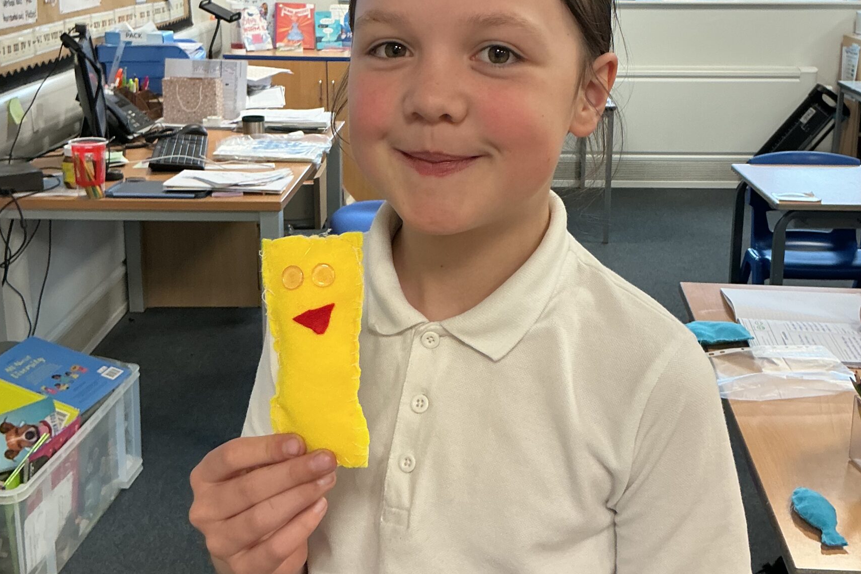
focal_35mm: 45
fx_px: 1076
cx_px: 475
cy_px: 181
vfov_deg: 29.6
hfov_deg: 43.5
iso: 100
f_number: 1.8
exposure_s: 1/60
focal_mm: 3
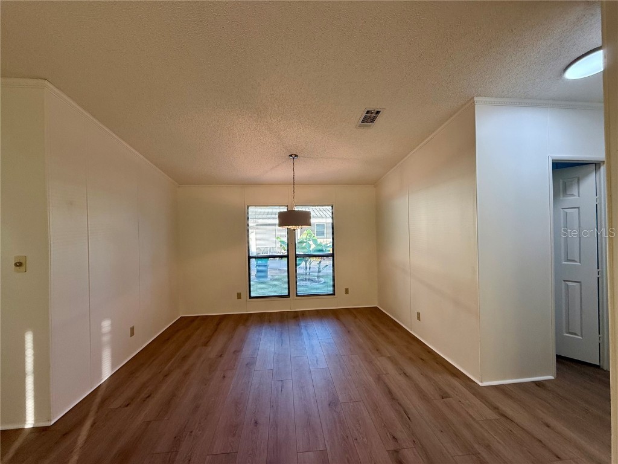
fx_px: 250
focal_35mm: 14
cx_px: 309
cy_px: 232
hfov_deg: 102.1
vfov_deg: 85.7
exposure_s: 1/120
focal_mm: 2.22
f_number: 2.2
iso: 100
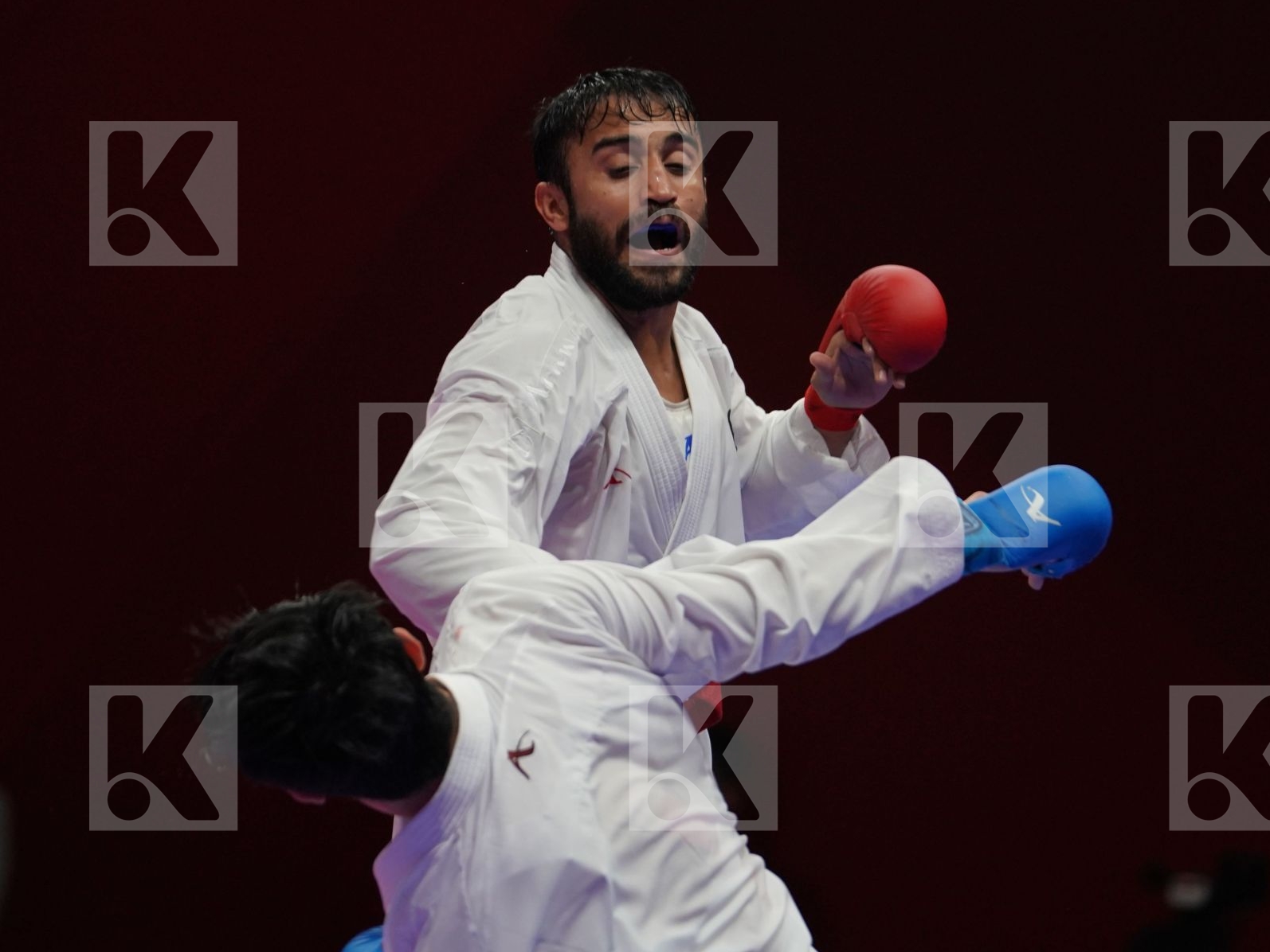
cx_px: 704
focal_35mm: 456
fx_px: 16732
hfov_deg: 4.3
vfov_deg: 3.3
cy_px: 475
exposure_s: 1/1000
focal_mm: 280
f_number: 4
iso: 1600
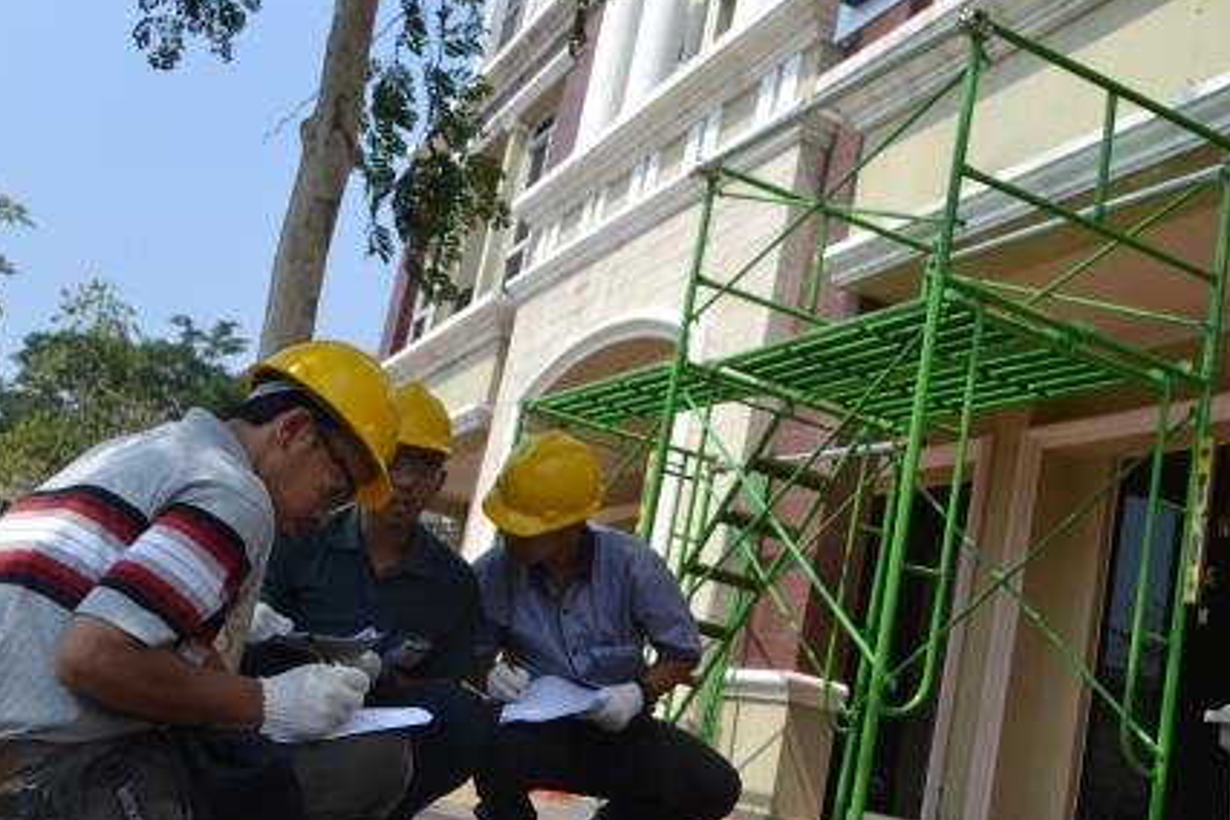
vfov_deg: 32.6
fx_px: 1401
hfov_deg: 47.4
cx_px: 632
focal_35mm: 41
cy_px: 414
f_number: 7.1
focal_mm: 26
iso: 100
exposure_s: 1/200
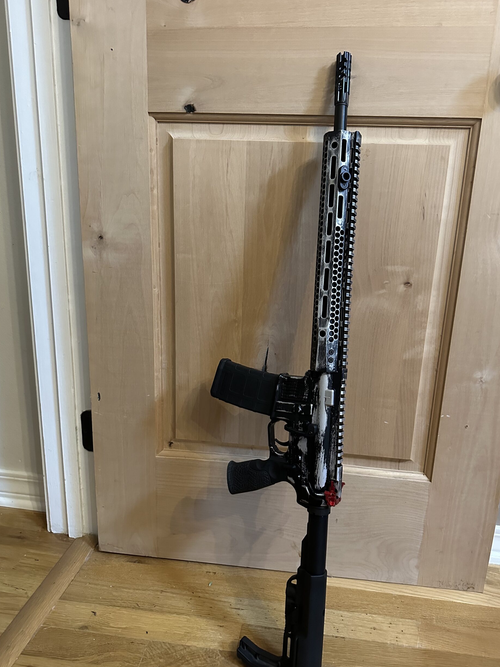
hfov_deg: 54.9
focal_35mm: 25
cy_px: 341
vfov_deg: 69.4
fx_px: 482
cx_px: 257
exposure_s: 1/40
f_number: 1.78
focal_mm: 6.86
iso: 1000
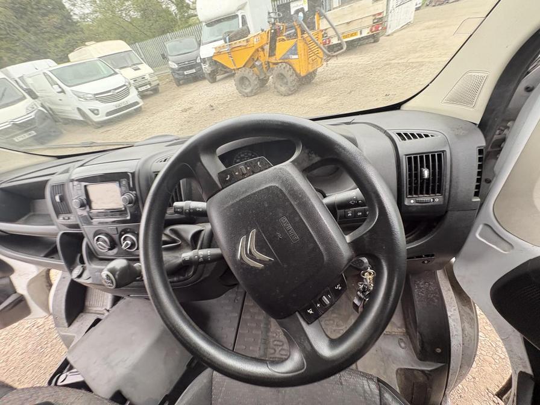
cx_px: 270
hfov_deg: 102.1
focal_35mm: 14
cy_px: 202
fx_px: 218
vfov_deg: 85.7
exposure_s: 1/61
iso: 200
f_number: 2.2
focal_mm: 2.22
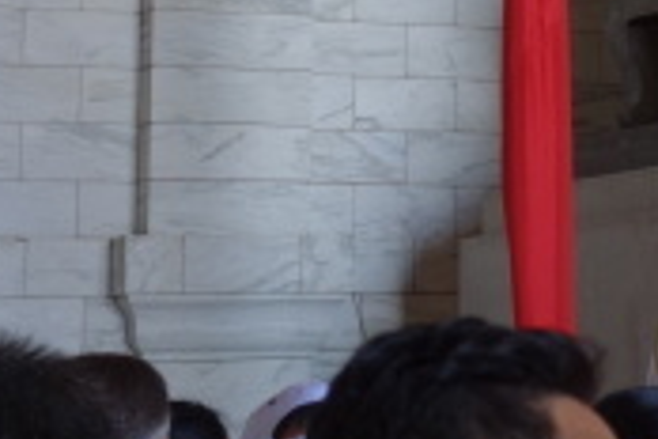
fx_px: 3107
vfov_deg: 8.0
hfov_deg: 11.5
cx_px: 1040
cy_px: -167
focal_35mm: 170
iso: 125
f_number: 3.2
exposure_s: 1/60
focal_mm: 18.88
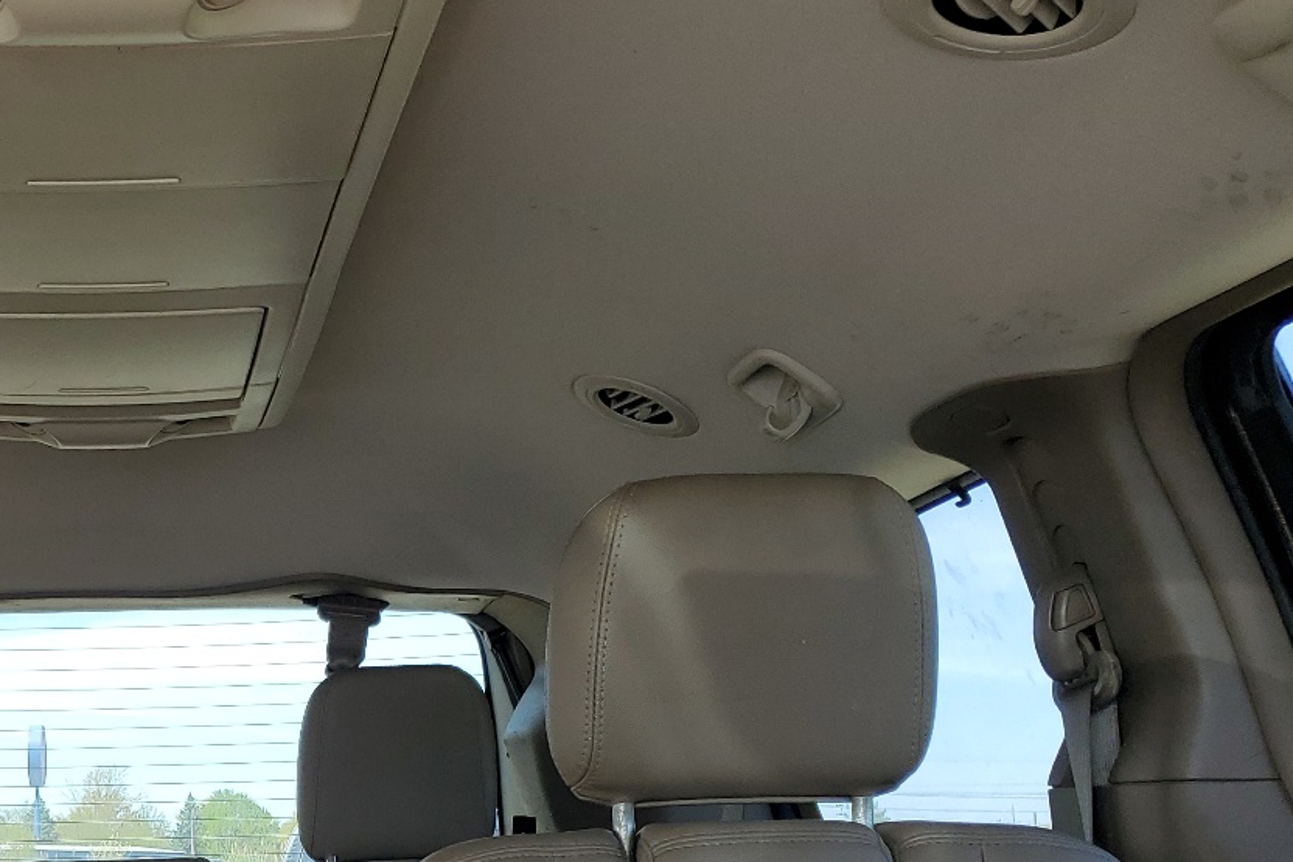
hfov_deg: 35.8
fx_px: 1868
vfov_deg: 24.6
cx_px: 117
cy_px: 890
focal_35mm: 52
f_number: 1.5
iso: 50
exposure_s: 1/192
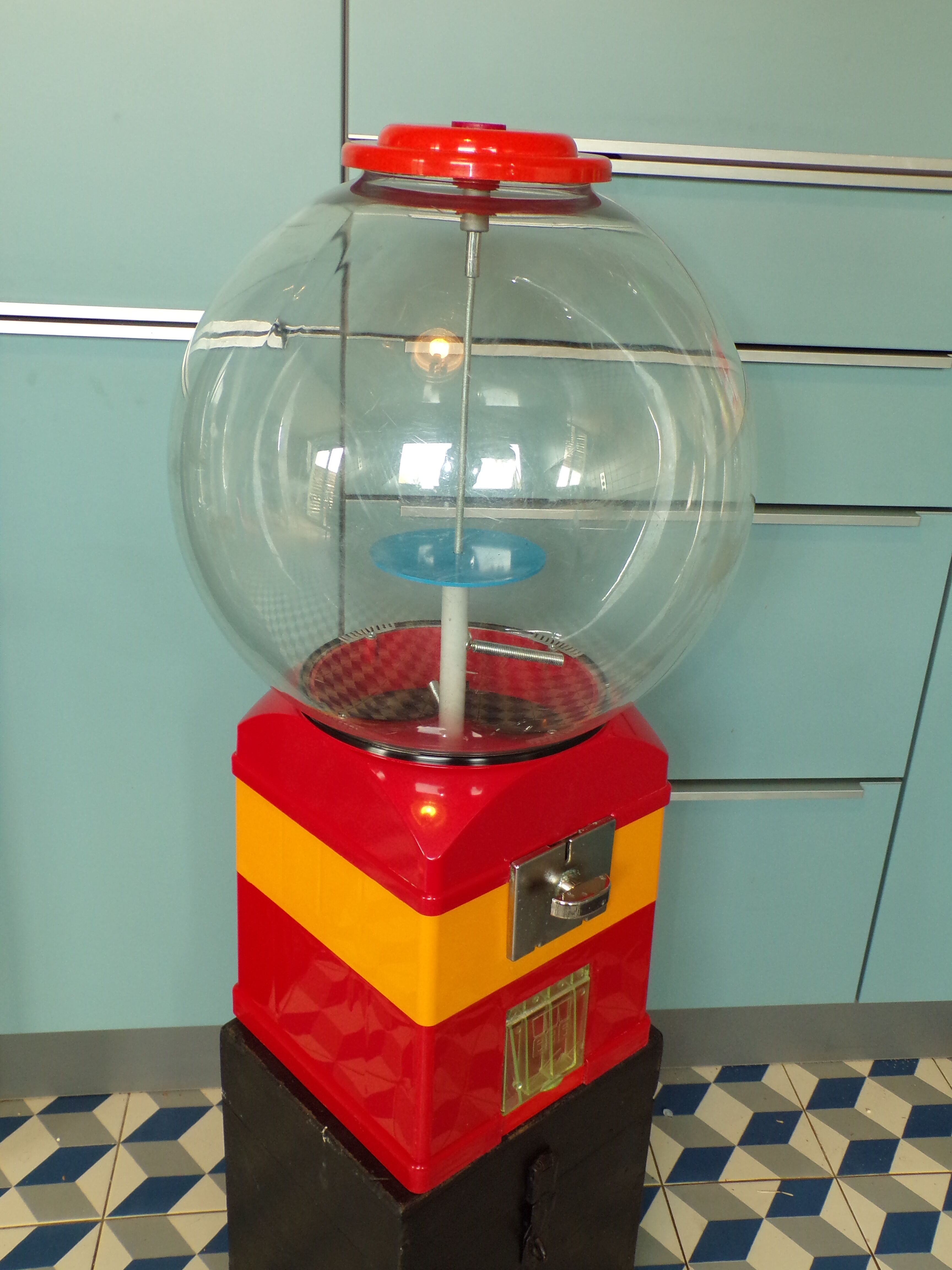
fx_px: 1173
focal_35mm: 32
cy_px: 635
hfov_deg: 44.2
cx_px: 476
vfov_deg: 56.8
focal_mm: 5.8
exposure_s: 1/34
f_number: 3.2
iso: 200
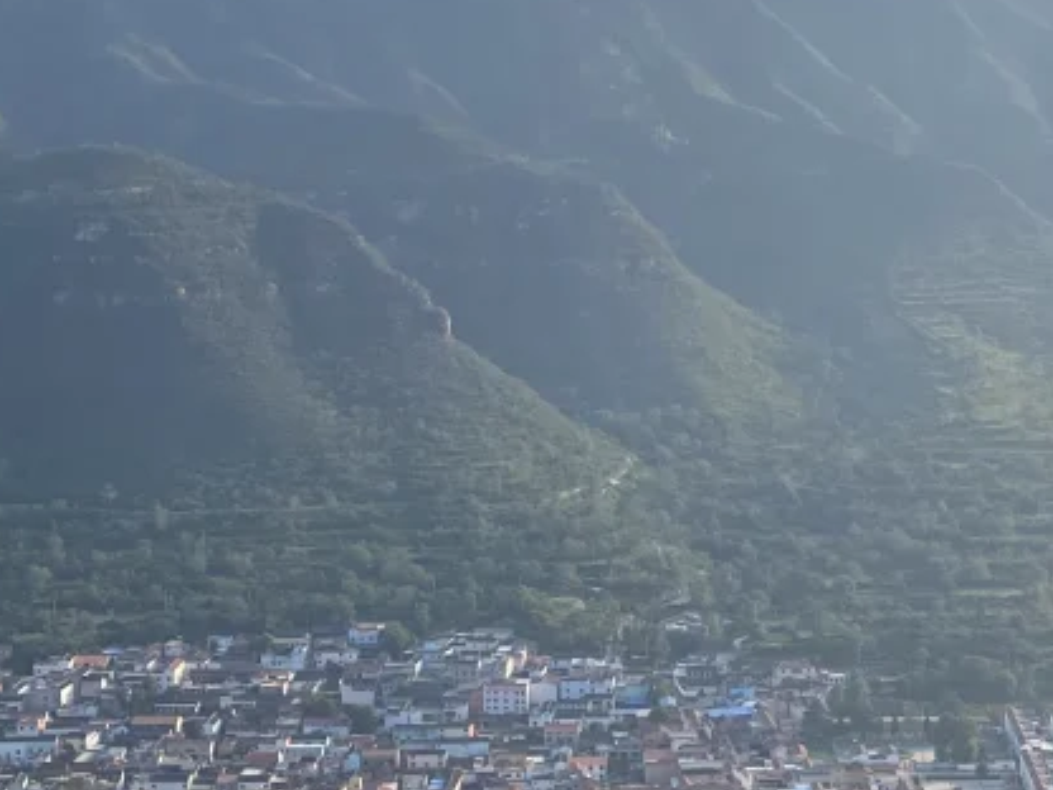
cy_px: 600
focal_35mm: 90
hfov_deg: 20.9
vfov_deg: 16.3
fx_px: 2738
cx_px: 1096
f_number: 1.8
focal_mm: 4.25
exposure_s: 1/3205
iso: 32
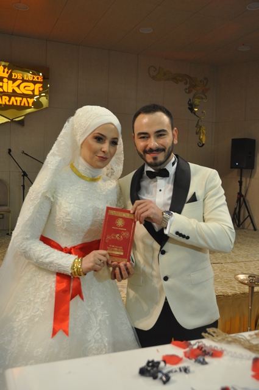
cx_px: 130
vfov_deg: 53.2
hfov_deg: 36.8
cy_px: 195
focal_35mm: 36
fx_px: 390
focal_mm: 24
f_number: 4
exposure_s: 1/60
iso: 800
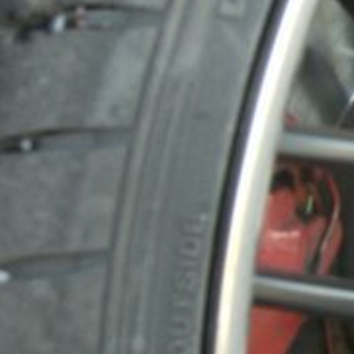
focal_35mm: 119
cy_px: 117
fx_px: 1377
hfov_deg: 13.5
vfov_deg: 14.6
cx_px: 583
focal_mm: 7.9
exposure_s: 1/125
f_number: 2.8
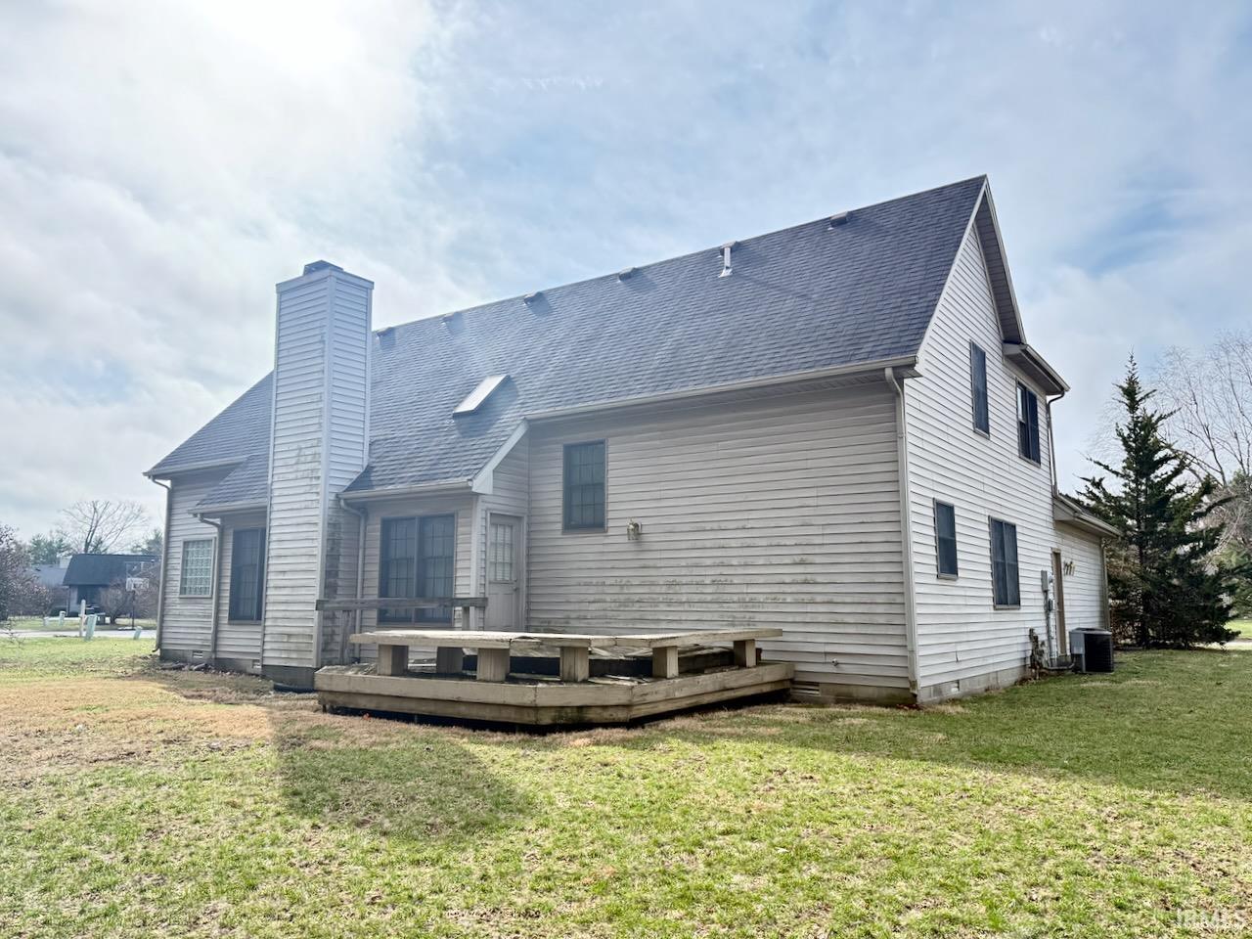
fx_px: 868
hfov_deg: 71.6
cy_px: 470
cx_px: 626
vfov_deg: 56.8
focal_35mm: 24
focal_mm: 6.76
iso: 100
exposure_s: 1/1901
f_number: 1.78
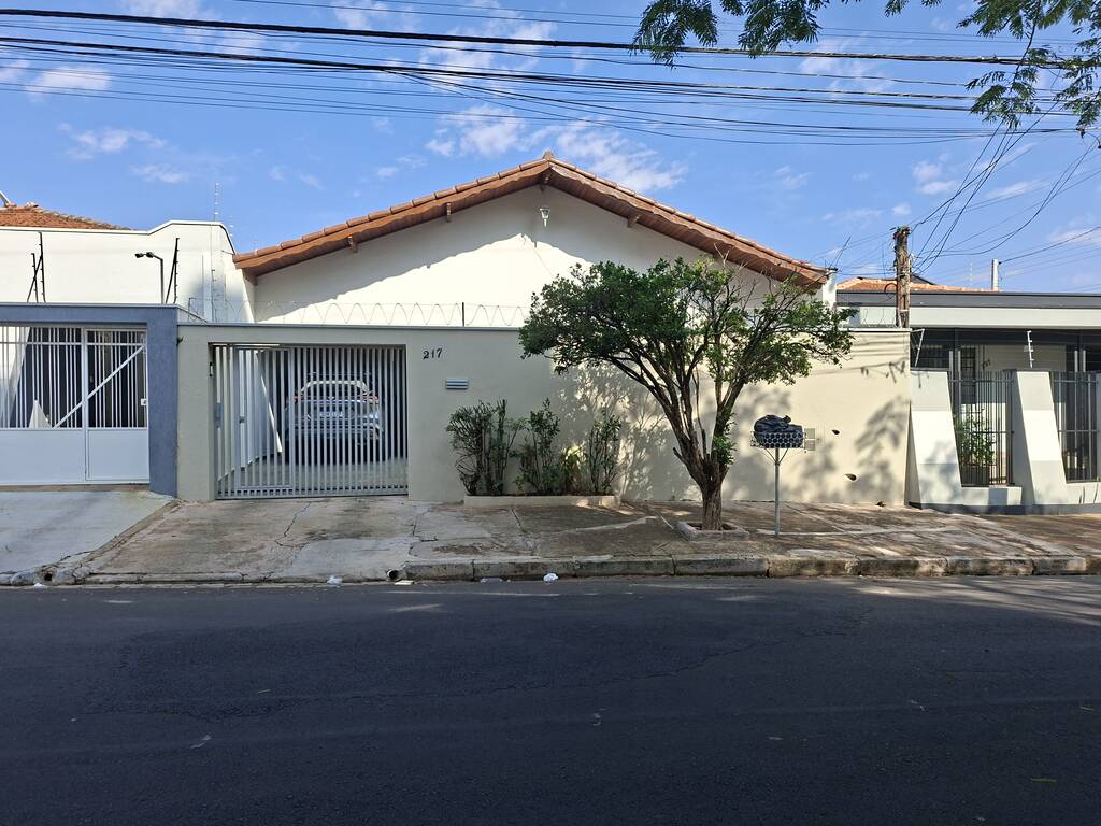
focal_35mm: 23
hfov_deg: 73.9
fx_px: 732
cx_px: 550
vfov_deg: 58.9
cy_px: 413
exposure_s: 1/1980
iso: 50
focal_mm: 5.54
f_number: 1.8
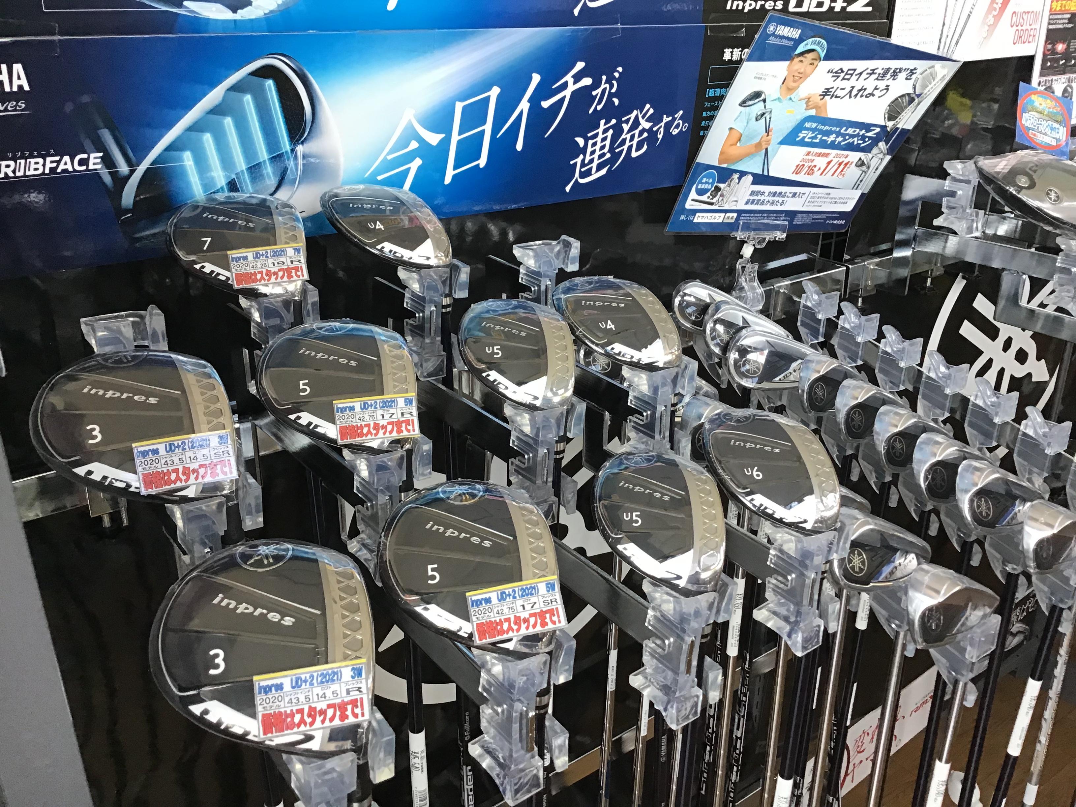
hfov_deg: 58.4
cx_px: 538
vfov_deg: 45.4
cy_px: 404
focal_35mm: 31
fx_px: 964
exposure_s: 1/30
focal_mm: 3.3
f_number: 2.4
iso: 50
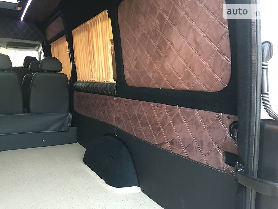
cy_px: 104
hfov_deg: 61.7
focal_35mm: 29
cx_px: 139
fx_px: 233
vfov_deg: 48.2
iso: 160
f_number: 2.2
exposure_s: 1/33
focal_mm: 4.2
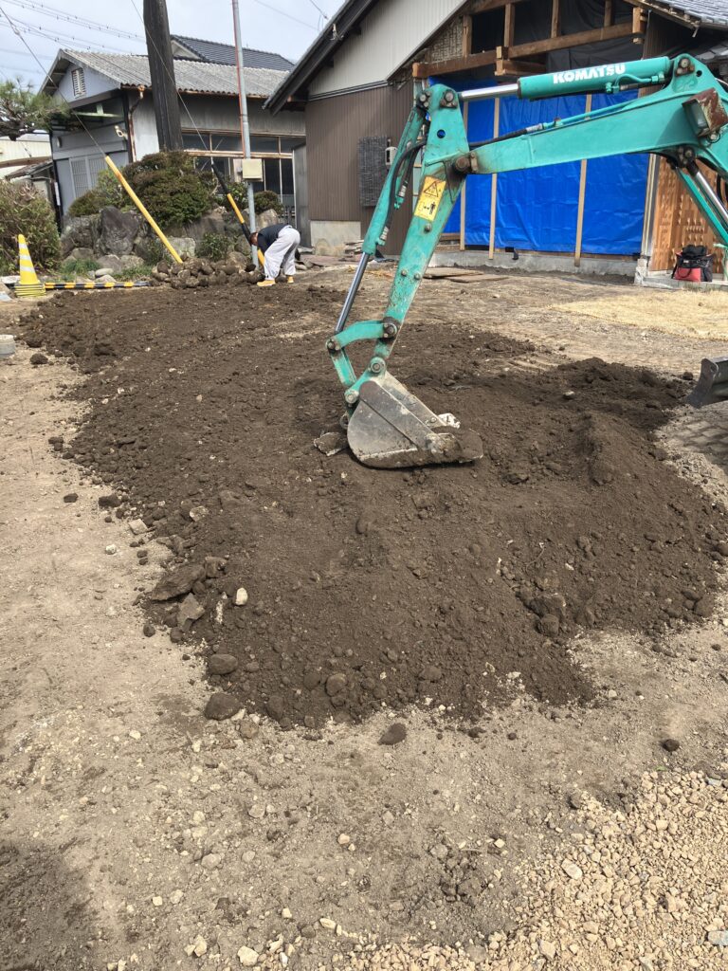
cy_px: 486
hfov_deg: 49.7
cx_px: 364
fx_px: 785
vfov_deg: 63.4
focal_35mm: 28
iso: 32
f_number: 1.8
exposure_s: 1/571
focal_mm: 3.99
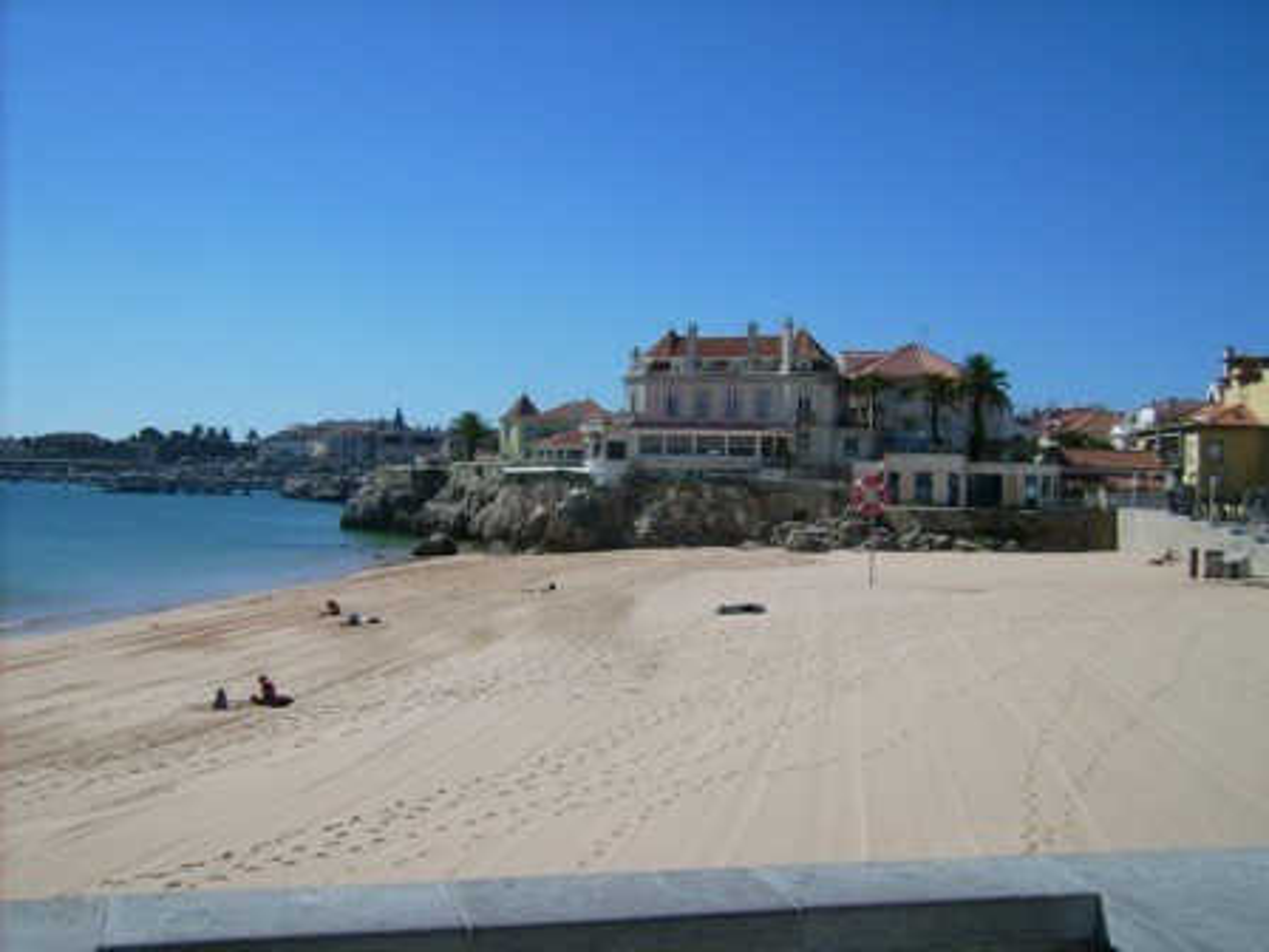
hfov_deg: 52.6
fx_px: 1283
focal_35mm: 35
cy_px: 476
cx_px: 634
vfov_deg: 40.7
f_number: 5.8
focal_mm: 5.95
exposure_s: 1/841
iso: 50
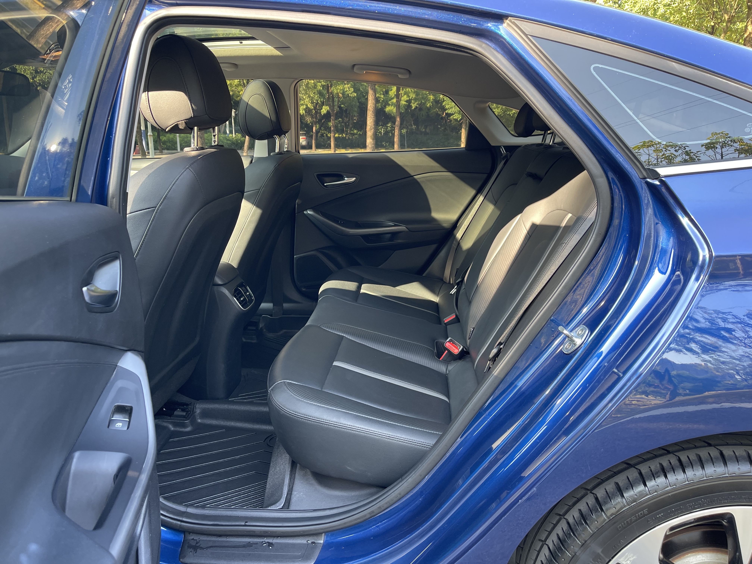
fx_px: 565
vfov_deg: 53.1
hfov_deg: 67.3
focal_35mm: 26
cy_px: 282
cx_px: 376
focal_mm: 5.1
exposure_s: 1/121
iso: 100
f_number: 1.6
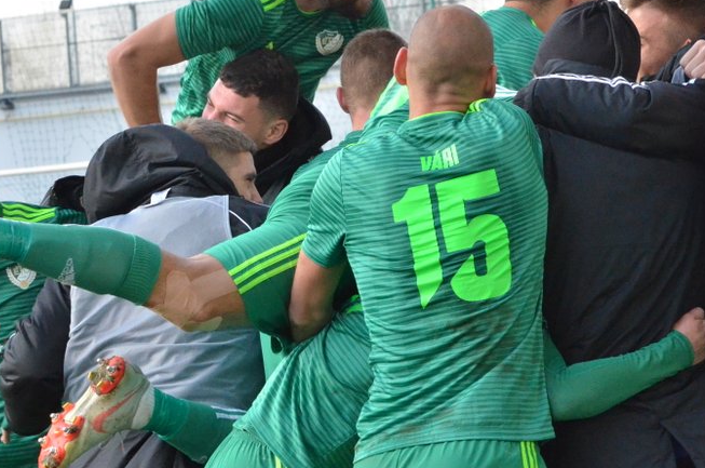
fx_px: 3773
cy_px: 206
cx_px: 461
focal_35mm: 193
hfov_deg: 10.7
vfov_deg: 7.1
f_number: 9
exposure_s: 1/1250
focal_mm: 70
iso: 3200
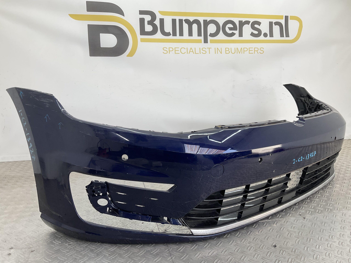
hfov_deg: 61.7
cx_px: 176
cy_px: 132
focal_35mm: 29
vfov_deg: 48.2
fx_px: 294
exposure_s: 1/141
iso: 16
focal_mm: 3
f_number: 1.8
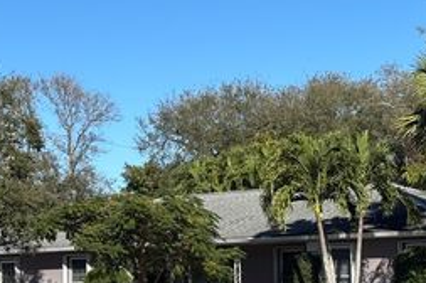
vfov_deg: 12.8
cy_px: 144
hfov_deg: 19.1
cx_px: 209
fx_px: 1265
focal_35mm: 107
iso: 32
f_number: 1.6
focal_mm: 5.96
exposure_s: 1/3413
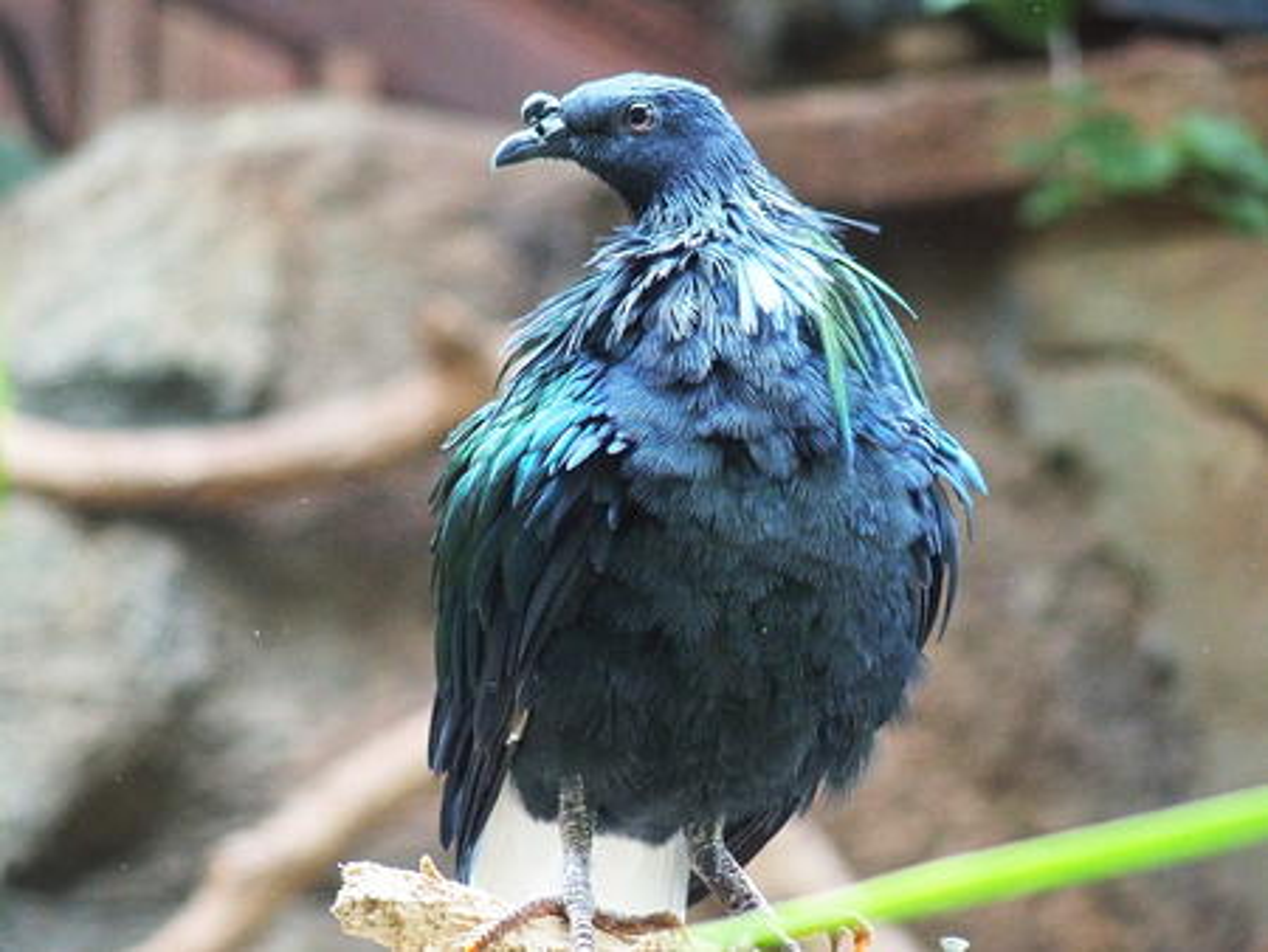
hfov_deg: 6.6
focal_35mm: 300
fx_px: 10995
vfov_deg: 5.0
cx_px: 634
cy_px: 476
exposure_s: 1/100
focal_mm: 64.3
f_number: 2.8
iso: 800
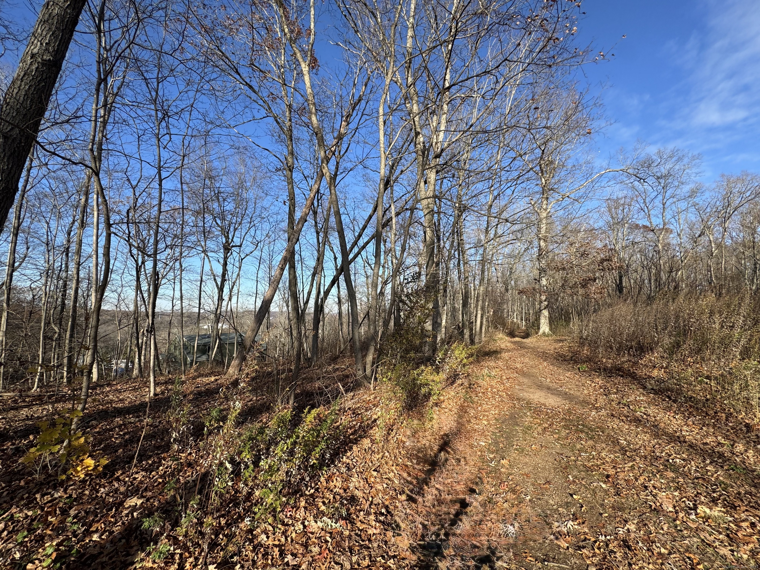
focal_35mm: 14
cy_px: 285
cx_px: 380
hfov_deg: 102.1
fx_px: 307
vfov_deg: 85.7
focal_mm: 2.22
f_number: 2.2
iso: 50
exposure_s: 1/1143
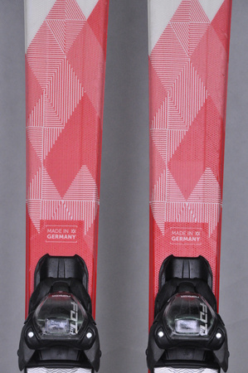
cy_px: 186
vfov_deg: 13.1
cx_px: 124
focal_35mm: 158
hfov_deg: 8.7
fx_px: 1631
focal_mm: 105
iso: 3200
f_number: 9.5
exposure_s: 1/125
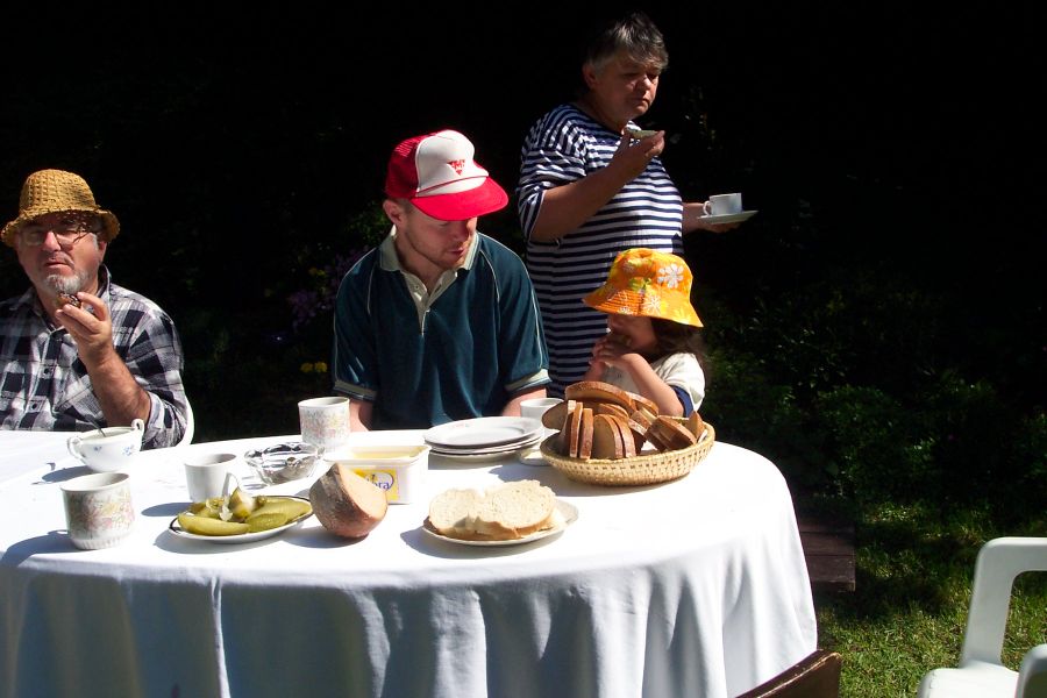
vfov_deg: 35.1
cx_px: 524
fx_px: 1105
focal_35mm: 38
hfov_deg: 50.7
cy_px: 349
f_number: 4.8
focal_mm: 8
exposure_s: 1/700
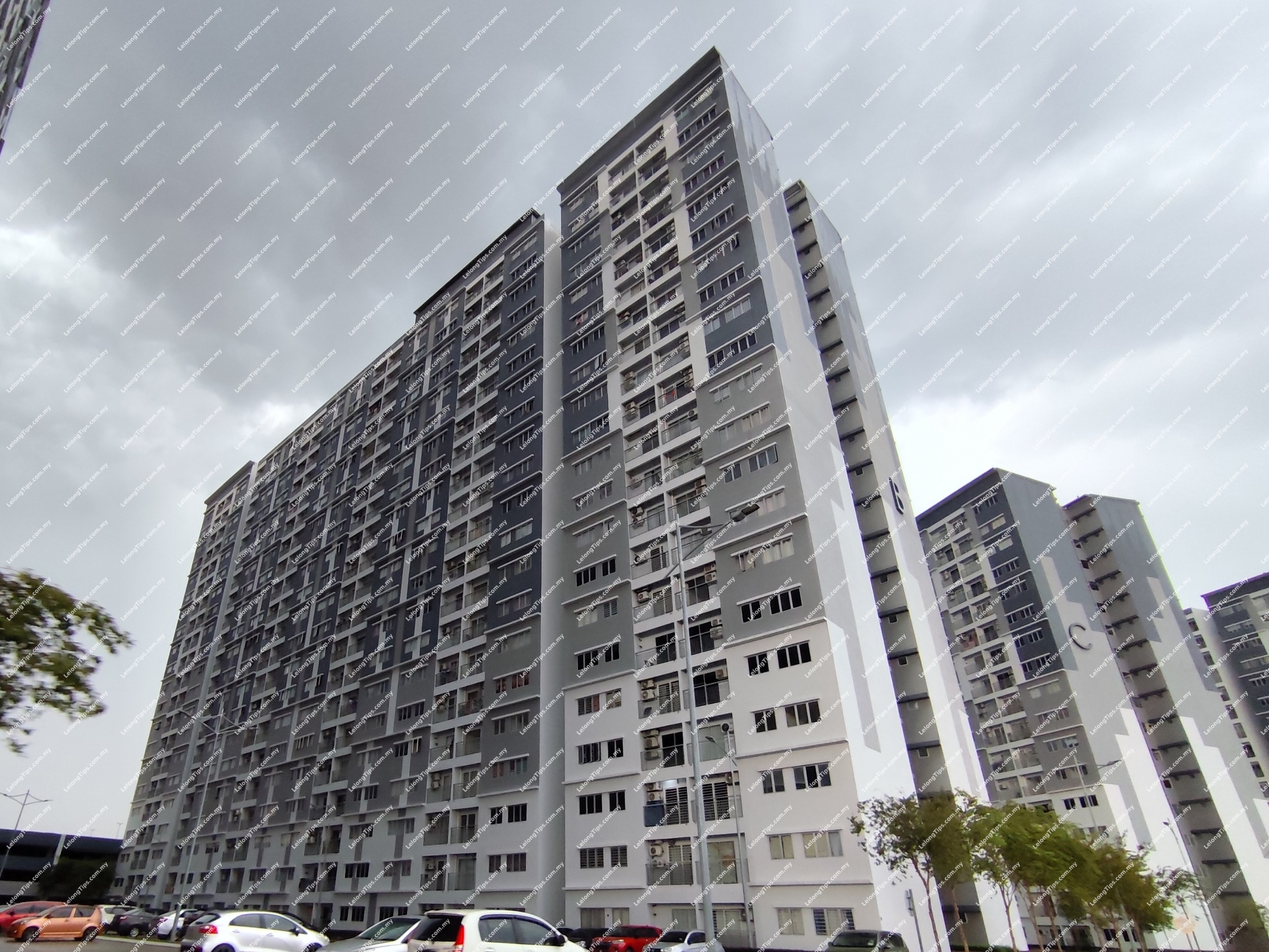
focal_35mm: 16
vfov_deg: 78.1
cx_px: 634
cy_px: 476
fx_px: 587
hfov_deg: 94.5
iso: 50
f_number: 2.2
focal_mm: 1.65
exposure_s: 1/104
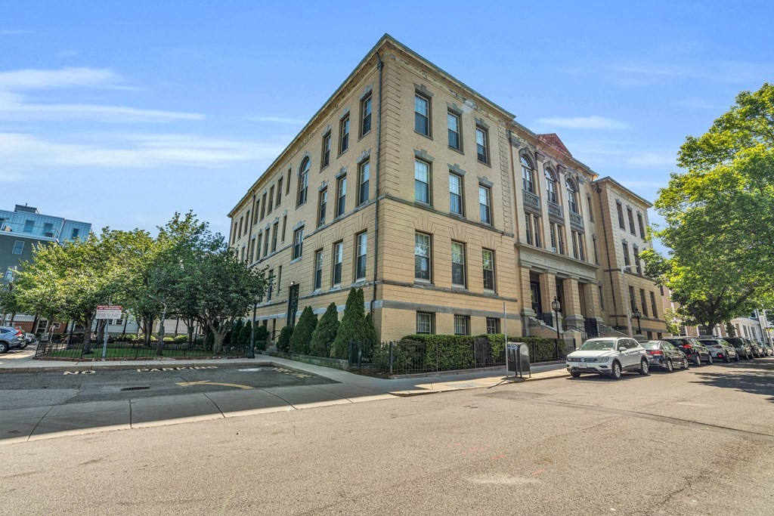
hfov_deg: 96.7
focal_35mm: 16
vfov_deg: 73.8
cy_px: 258
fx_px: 344
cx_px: 387
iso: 320
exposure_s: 1/160
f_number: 11
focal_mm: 16
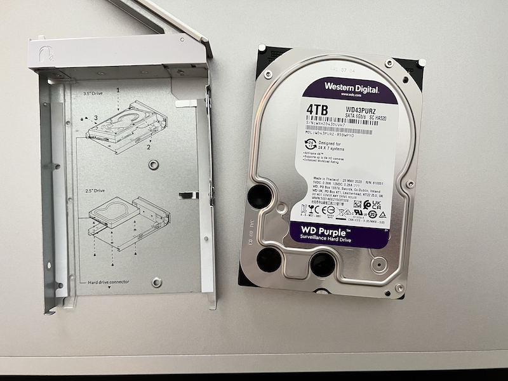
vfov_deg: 53.1
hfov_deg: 67.3
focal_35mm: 26
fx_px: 382
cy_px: 190
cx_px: 254
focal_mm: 5.7
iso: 250
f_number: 1.5
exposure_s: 1/60
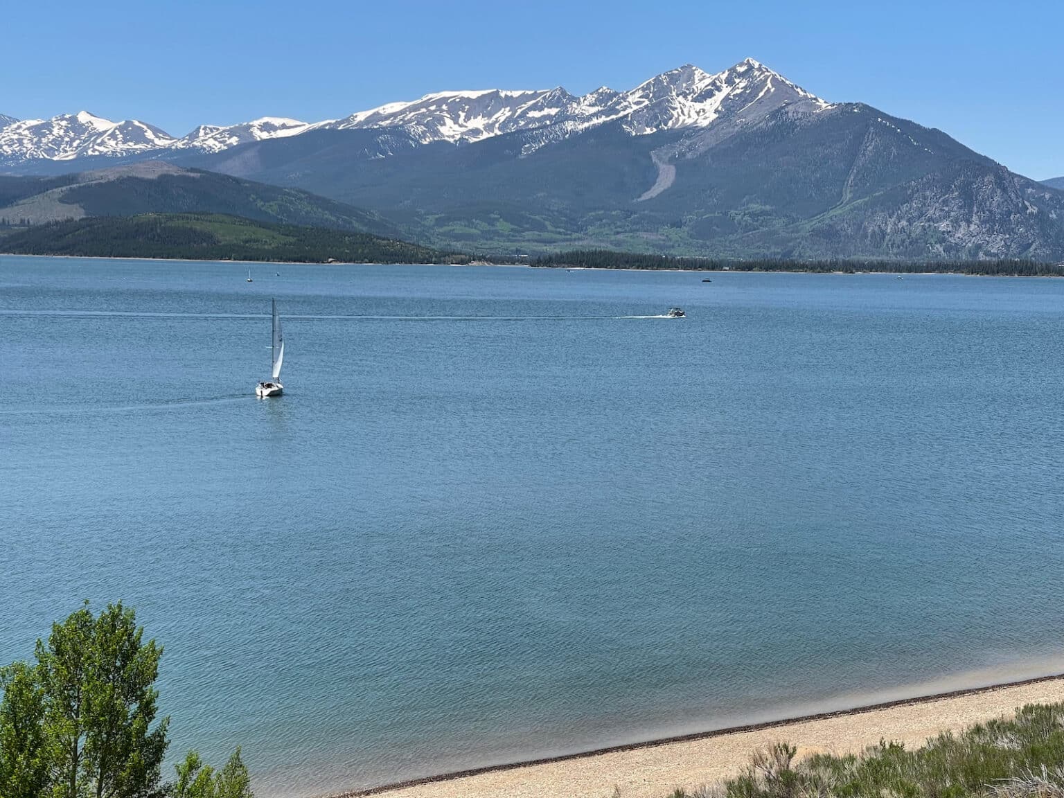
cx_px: 532
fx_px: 1967
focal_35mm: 64
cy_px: 399
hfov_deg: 30.3
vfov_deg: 22.9
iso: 20
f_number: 2.2
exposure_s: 1/1155
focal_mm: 7.5
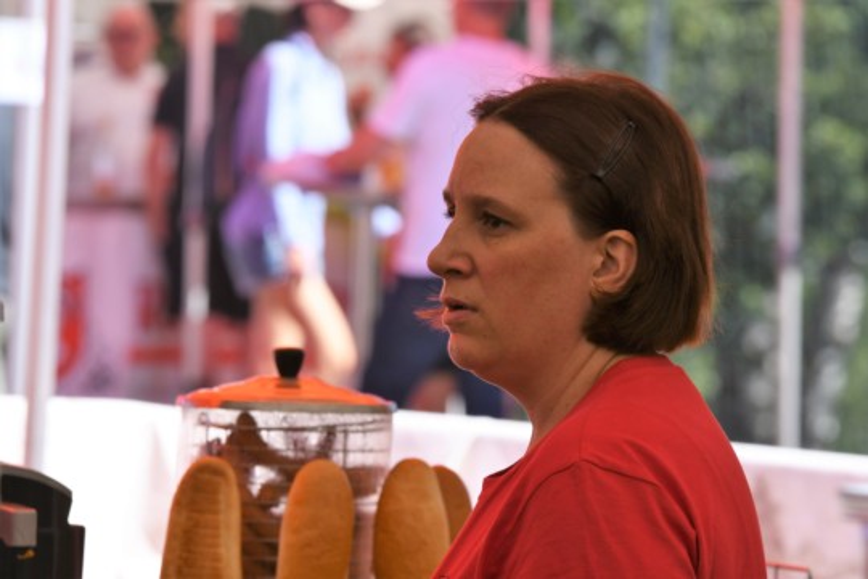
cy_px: 290
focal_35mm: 300
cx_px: 434
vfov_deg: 4.6
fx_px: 7233
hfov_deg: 6.9
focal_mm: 200
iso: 640
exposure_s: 1/500
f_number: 8
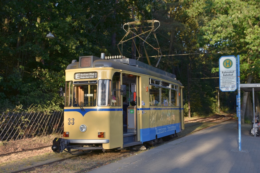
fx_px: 347
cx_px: 130
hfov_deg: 41.1
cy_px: 86
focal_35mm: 48
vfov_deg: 28.1
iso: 160
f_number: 7.1
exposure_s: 1/200
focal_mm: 32
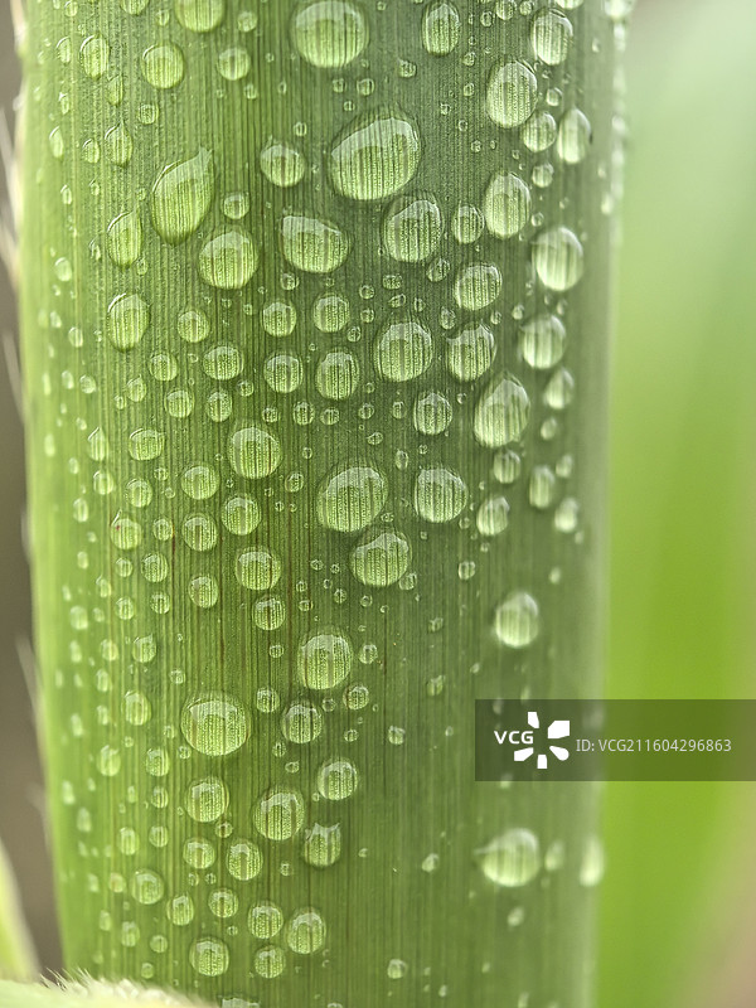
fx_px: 2766
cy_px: 504
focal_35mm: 95
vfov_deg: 20.7
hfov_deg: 15.6
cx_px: 378
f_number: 2.1
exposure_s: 1/398
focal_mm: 15
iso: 320
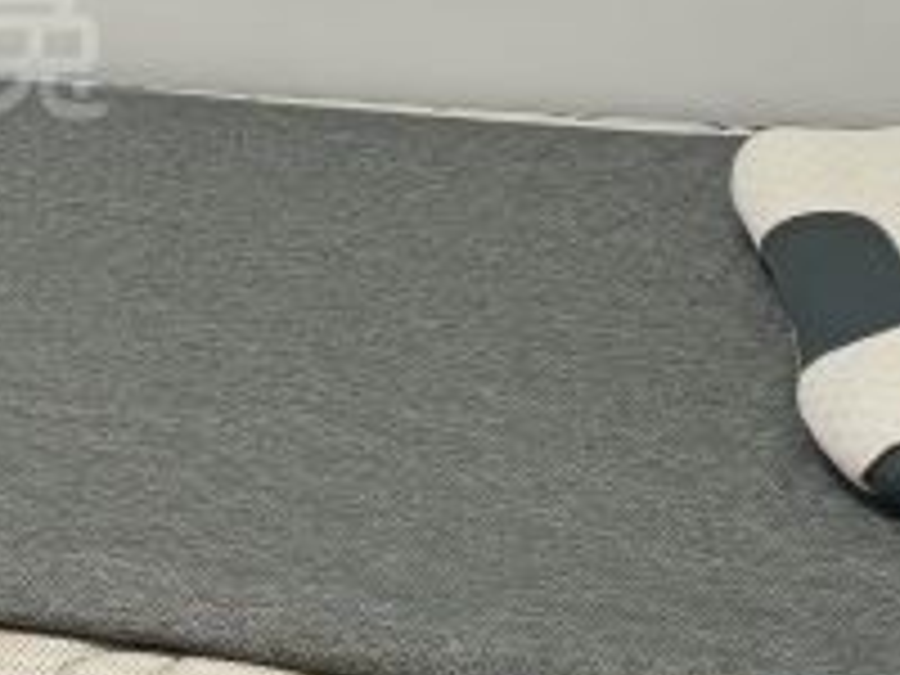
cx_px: -252
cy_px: 4
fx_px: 2496
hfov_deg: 19.0
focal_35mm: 96
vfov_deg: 15.1
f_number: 1.88
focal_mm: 5.59
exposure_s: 1/50.1
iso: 465
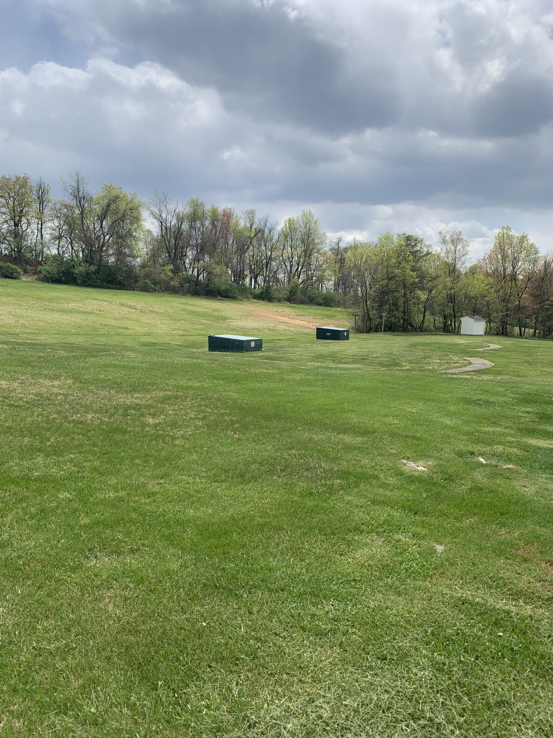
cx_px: 267
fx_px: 575
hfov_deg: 51.3
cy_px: 362
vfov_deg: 65.3
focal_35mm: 27
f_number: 1.8
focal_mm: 4.25
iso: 25
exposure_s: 1/3521
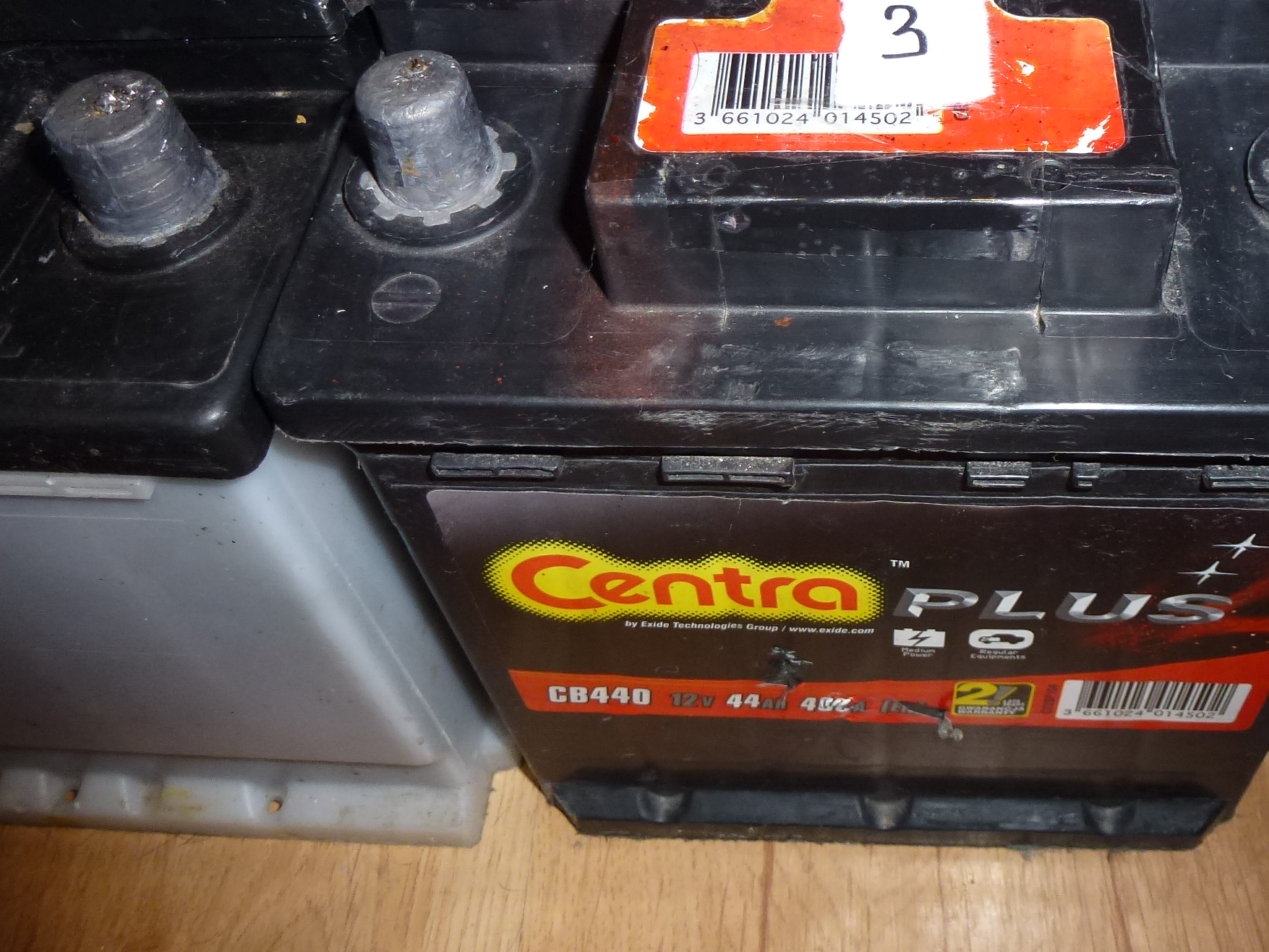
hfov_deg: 51.7
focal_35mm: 35
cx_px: 840
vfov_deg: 40.5
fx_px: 1283
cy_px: 373
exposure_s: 1/60
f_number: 3.3
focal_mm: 4.3
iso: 160
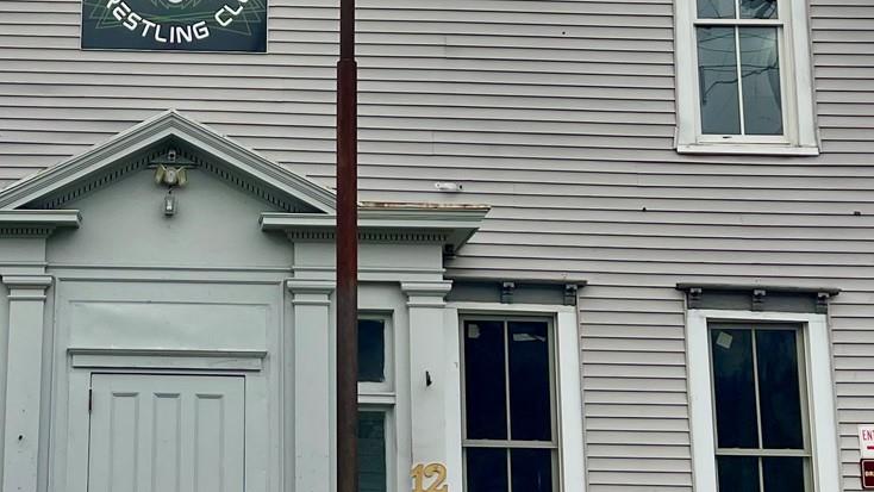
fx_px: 1831
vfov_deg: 15.2
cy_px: 76
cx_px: 170
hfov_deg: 26.3
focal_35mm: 79
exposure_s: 1/526
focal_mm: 5.7
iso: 50
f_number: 1.5
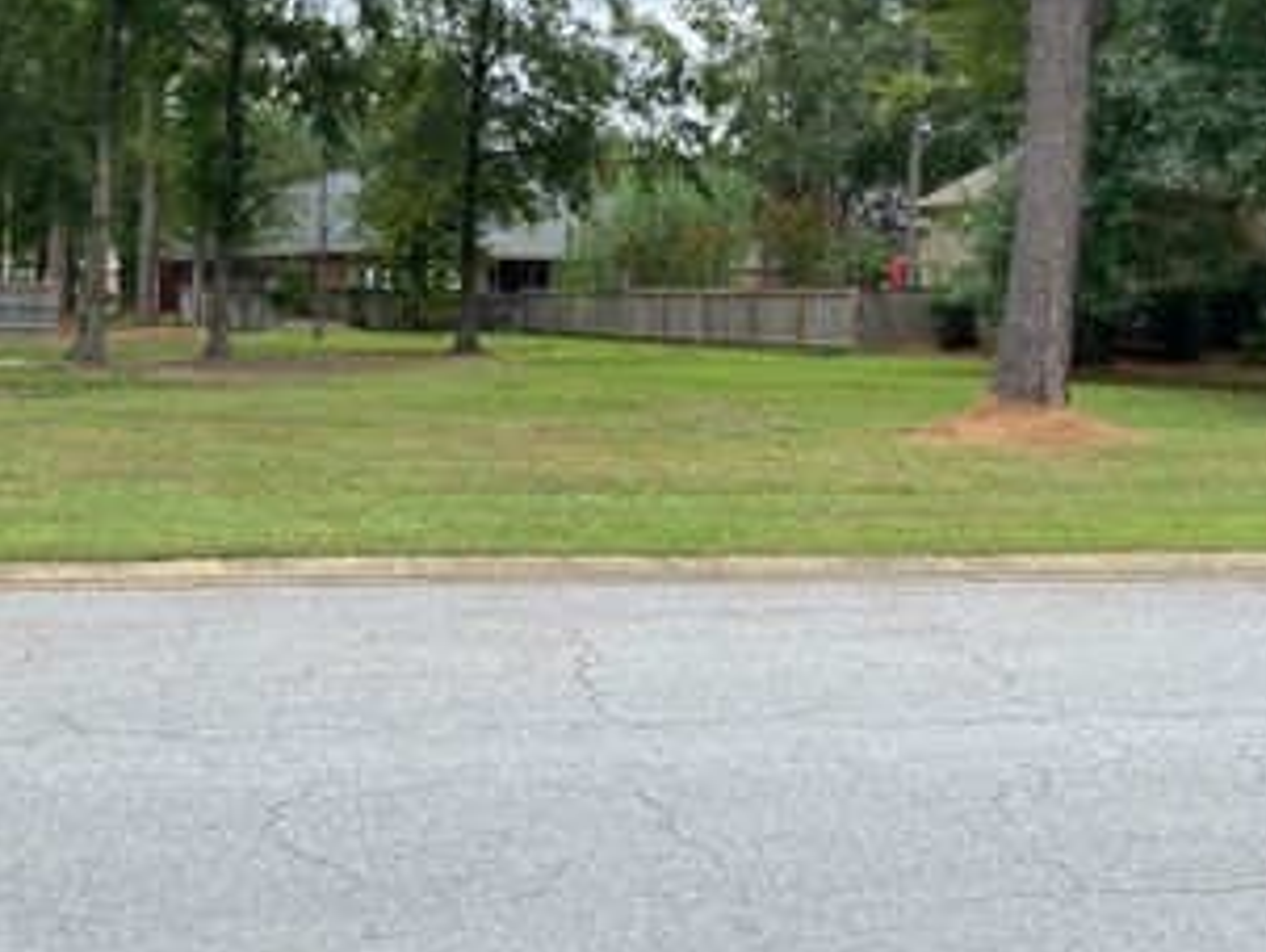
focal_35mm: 43
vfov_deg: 33.2
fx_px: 1574
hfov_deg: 42.9
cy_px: 275
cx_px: 369
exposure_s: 1/864
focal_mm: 4.25
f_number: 1.8
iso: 32
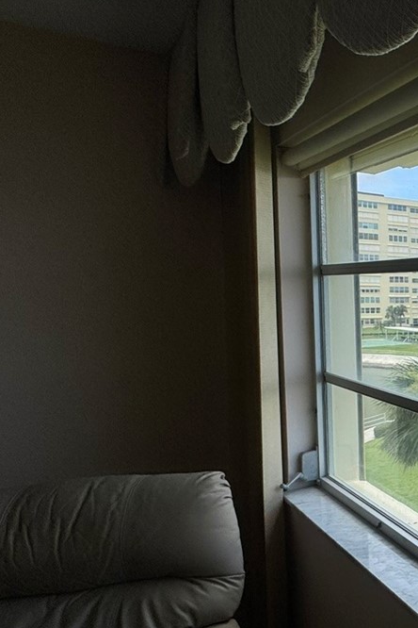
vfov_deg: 54.4
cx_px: 715
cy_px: 337
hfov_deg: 23.6
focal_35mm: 35
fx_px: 610
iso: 40
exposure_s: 1/1449
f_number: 2.2
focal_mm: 2.22
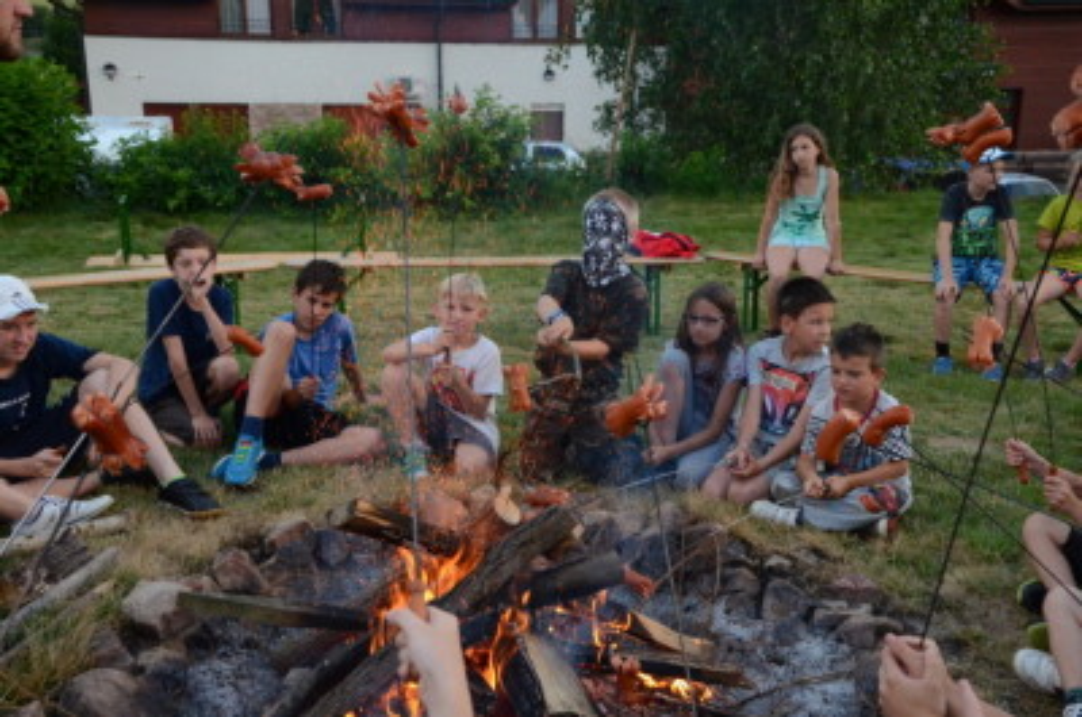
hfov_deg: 49.6
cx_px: 541
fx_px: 1170
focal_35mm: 39
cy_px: 358
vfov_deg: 34.1
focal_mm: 26
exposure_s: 1/160
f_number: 6.3
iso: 1250
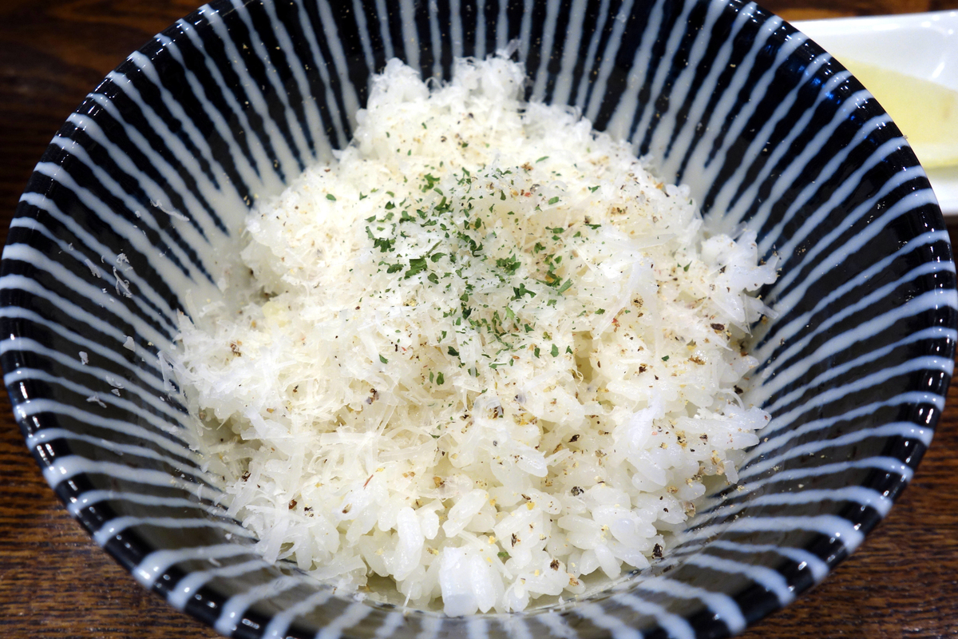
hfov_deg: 65.5
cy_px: 320
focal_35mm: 28
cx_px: 479
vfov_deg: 46.4
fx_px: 745
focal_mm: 10.4
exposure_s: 1/30
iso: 250
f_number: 5
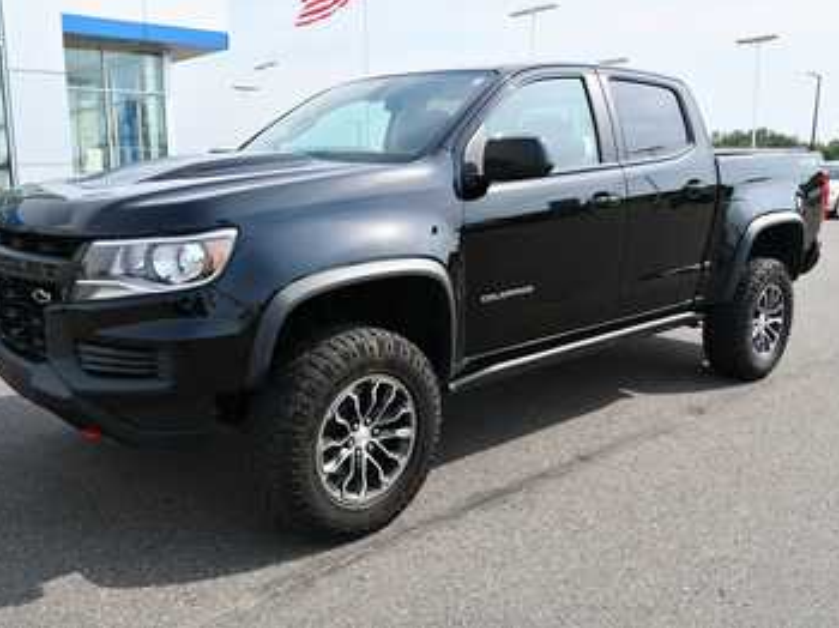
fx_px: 799
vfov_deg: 42.9
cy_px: 313
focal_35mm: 33
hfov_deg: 55.3
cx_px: 388
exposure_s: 1/250
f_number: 8
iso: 160
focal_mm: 20
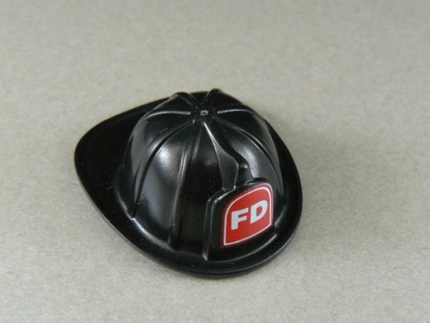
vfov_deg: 23.7
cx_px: 215
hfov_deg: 31.2
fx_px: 771
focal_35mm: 62
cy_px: 162
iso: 250
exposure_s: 1/30
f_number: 4
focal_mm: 6.8
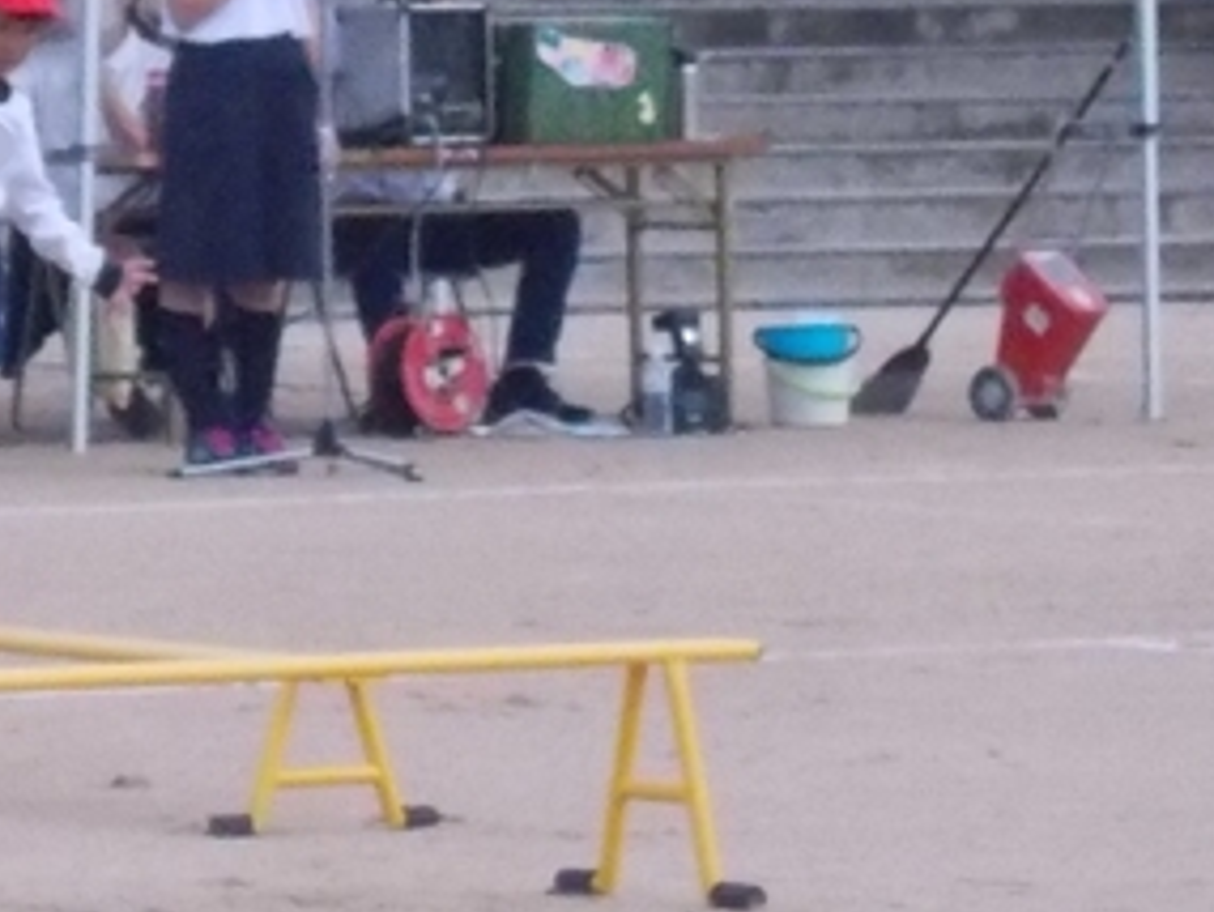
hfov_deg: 4.7
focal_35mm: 417
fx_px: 14631
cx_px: -34
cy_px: 51
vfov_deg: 3.6
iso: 800
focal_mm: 17.6
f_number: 14
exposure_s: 1/400
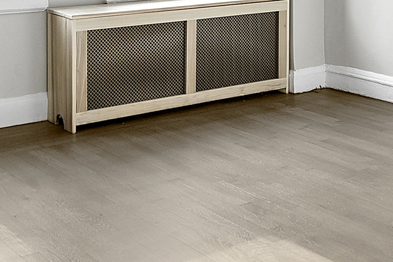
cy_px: -70
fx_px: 775
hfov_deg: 28.4
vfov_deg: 18.0
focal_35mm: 71
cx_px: 240
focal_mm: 16
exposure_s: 1/100
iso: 800
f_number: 8
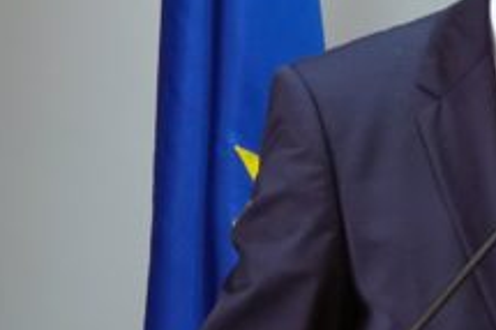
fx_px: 7572
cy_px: 166
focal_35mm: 550
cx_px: 780
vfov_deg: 2.5
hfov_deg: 3.7
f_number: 4
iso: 800
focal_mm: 60.29
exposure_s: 1/100
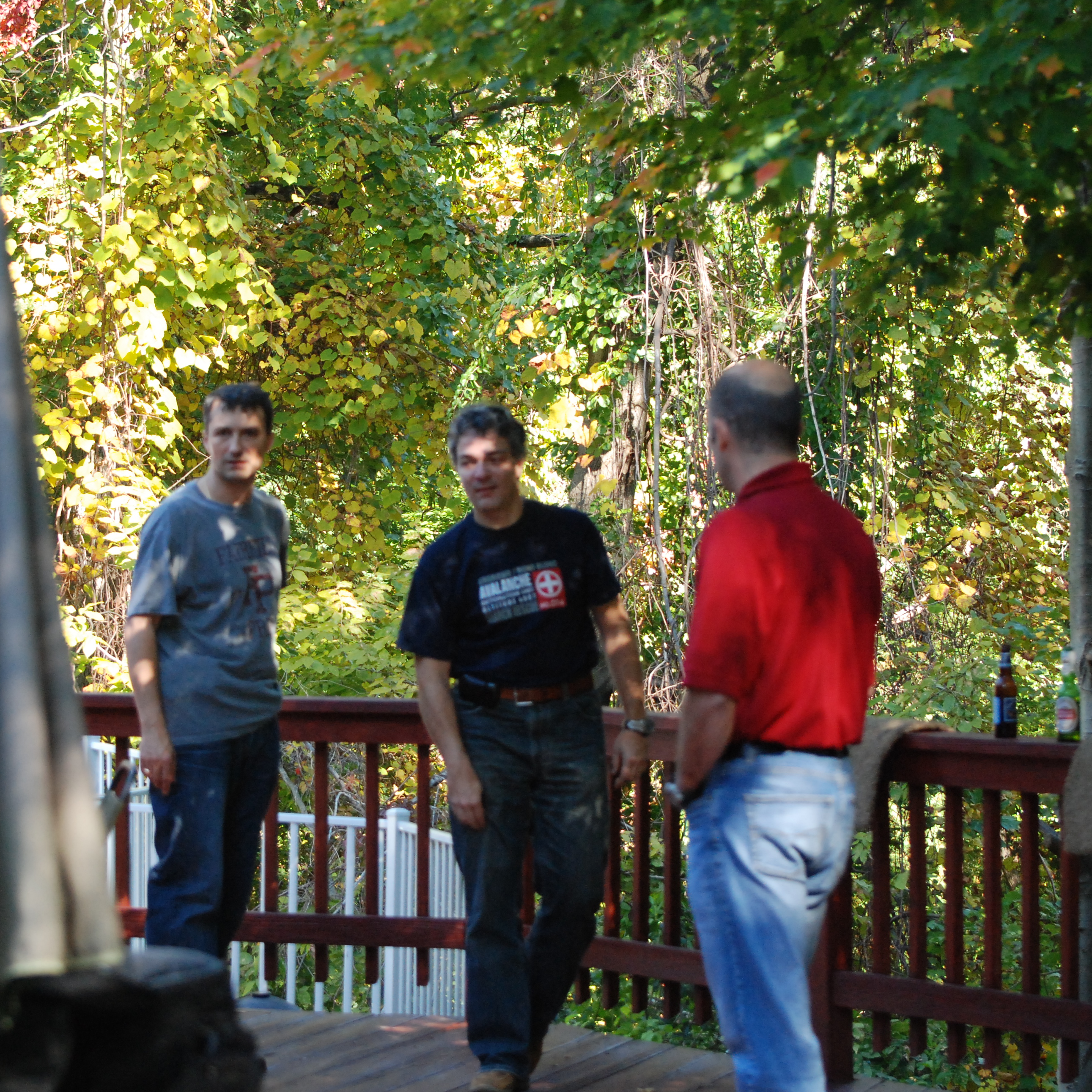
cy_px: 546
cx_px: 397
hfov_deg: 13.0
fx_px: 4783
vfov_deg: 13.0
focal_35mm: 134
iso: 800
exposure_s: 1/250
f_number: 4.5
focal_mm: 70
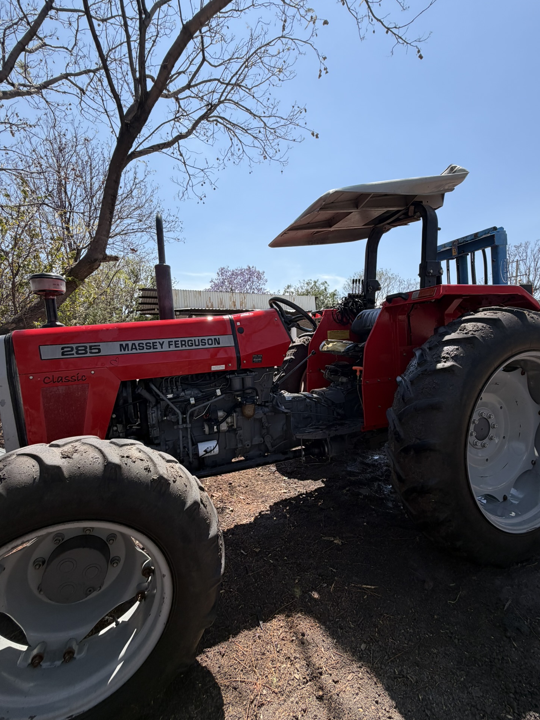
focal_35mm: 15
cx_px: 279
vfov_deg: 98.2
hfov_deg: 81.7
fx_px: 312
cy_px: 358
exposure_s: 1/770
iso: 32
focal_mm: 2.22
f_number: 2.2
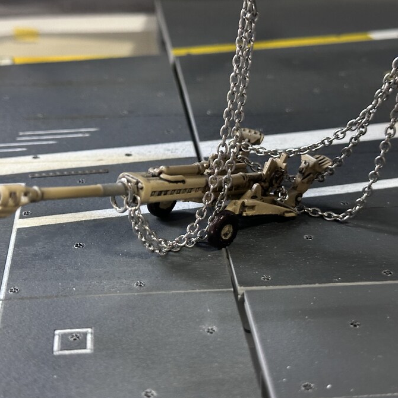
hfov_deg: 30.0
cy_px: 198
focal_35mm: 57
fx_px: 741
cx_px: 172
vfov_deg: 30.0
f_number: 1.78
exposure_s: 1/40
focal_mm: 6.86
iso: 500
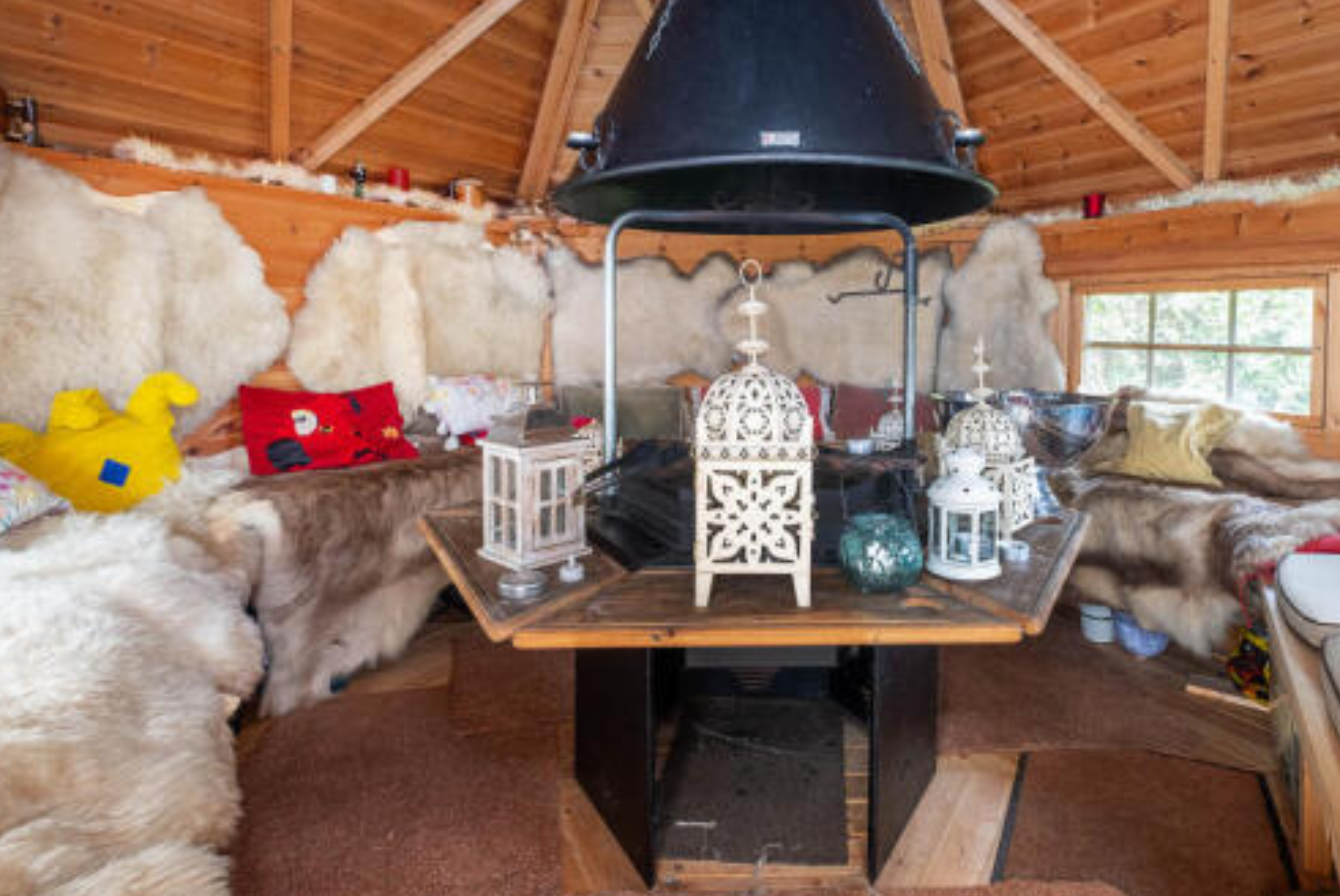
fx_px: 745
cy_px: 351
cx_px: 774
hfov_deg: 83.3
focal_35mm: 20
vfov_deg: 61.4
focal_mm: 10
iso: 400
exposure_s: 1/4
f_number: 5.6
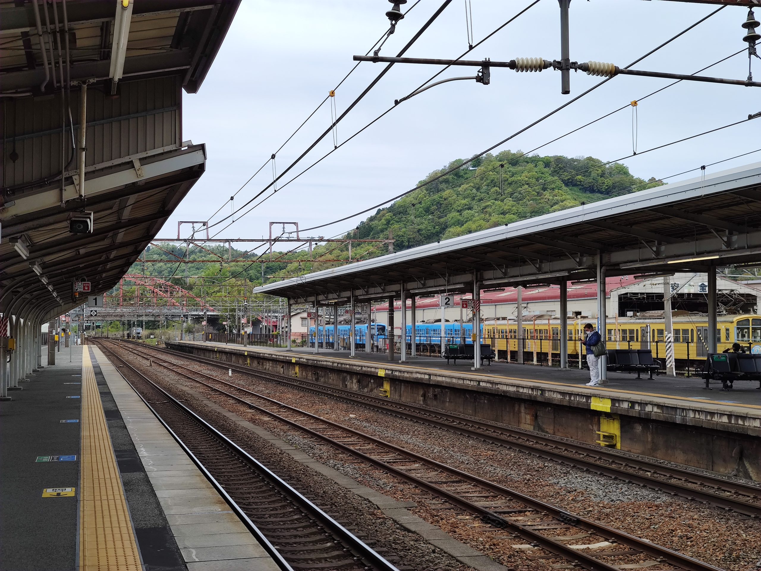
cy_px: 286
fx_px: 901
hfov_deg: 45.8
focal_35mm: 41
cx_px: 380
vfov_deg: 35.1
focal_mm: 8.16
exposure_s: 1/1530
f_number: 2
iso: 101
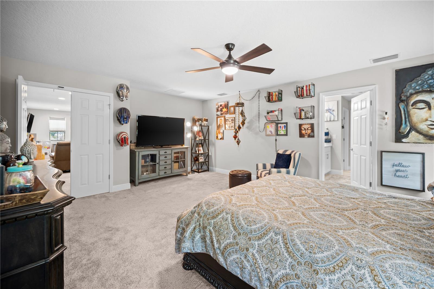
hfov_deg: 104.3
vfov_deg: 81.2
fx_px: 169
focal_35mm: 14
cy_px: 144
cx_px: 217
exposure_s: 1
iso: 100
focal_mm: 14
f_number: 4
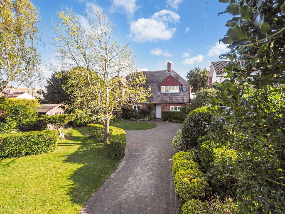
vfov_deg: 71.6
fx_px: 148
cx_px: 142
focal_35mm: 18
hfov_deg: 87.8
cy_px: 107
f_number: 6.3
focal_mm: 9
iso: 200
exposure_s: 1/200
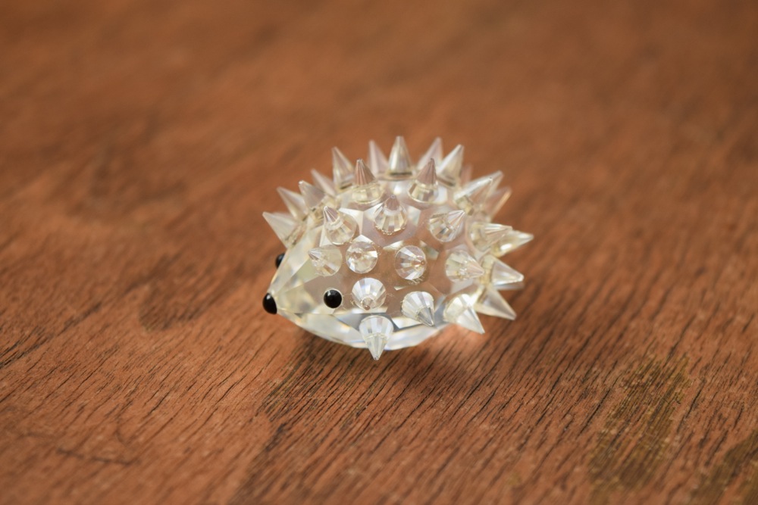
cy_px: 252
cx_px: 379
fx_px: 1737
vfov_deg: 16.6
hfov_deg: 24.6
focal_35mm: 82
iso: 800
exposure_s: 1/80
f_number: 5.6
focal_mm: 55
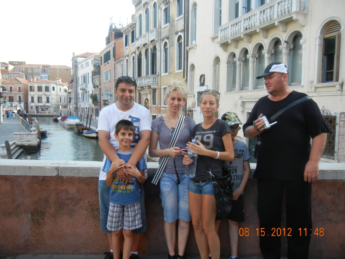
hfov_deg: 60.0
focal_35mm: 30
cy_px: 130
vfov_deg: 46.8
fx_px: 299
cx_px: 172
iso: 160
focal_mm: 5.4
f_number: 3.5
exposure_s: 1/144
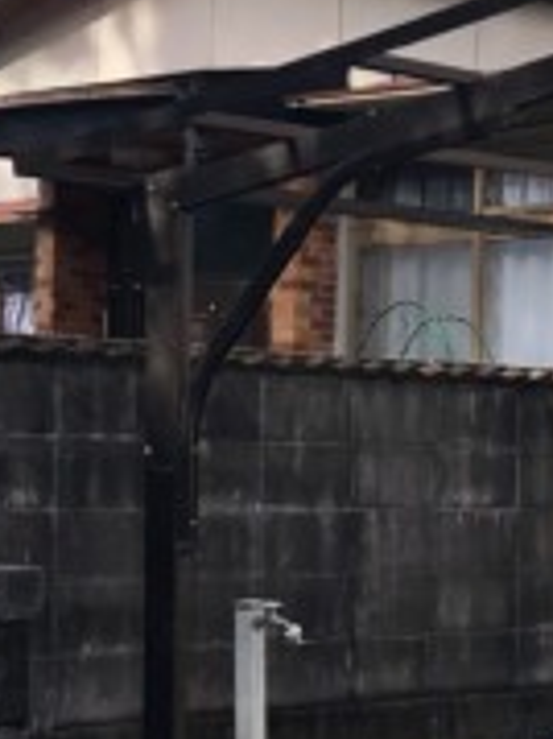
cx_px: 470
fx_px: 2666
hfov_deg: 11.8
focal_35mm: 125
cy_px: 512
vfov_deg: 15.7
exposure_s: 1/1043
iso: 20
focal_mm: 3.99
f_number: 1.8
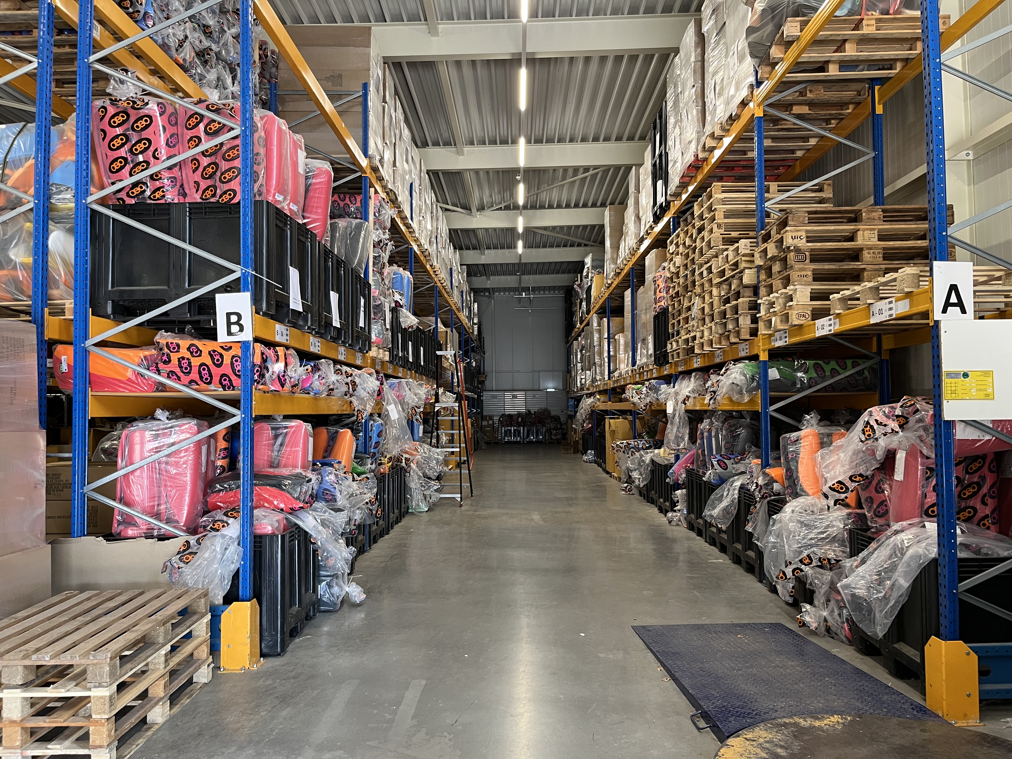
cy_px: 380
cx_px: 506
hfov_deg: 67.3
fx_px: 760
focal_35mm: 26
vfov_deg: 53.1
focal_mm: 5.1
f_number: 1.6
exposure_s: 1/50
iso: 125
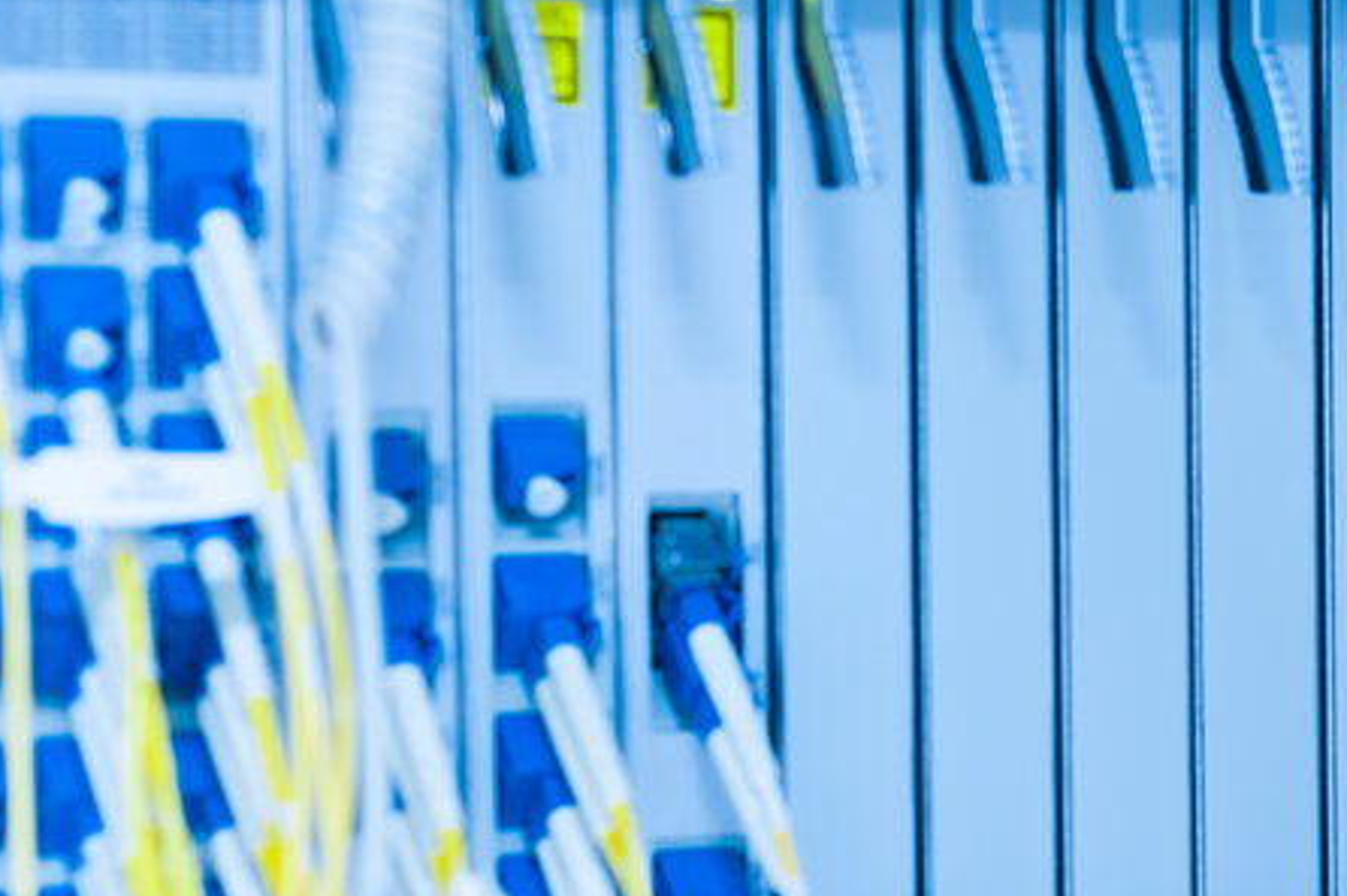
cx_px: 1244
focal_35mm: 112
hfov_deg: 17.9
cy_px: 534
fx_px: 4189
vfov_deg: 12.2
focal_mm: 50
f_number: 4
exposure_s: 1/5
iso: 200
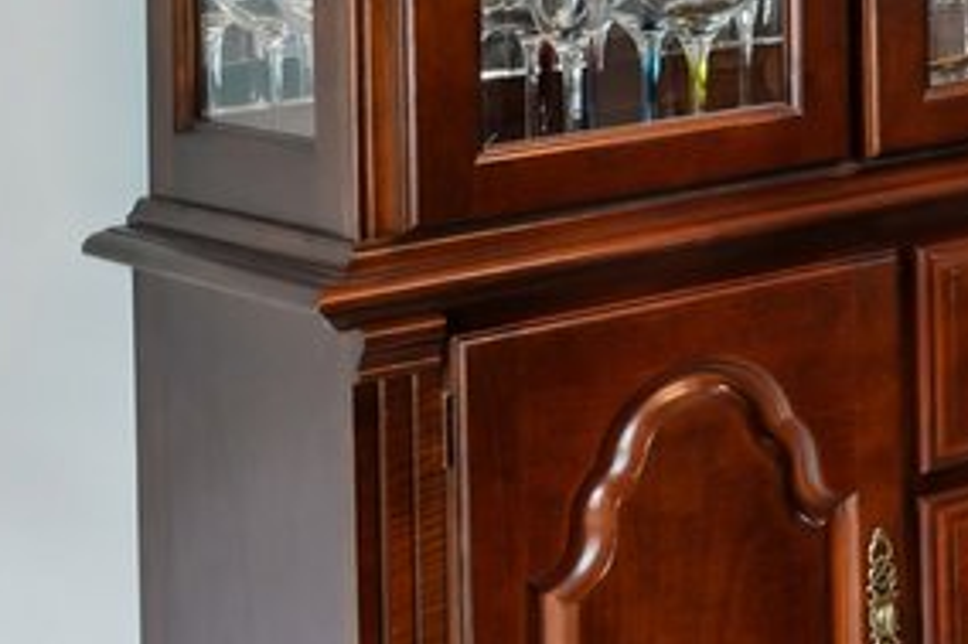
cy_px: -407
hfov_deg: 13.1
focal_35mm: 101
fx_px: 2714
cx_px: 2519
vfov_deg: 12.6
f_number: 10
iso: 100
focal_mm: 14
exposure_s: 1/4
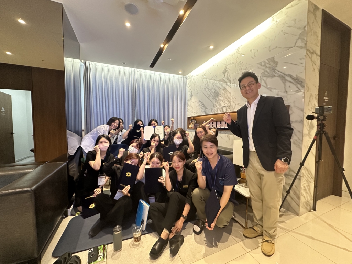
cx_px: 176
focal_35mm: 14
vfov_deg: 85.7
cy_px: 132
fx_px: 142
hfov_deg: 102.1
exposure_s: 1/60
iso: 400
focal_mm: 2.22
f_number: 2.2
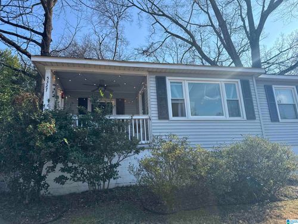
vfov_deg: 56.8
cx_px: 149
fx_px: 207
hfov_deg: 71.6
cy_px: 112
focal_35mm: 24
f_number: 1.78
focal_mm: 6.76
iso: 100
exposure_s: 1/3584
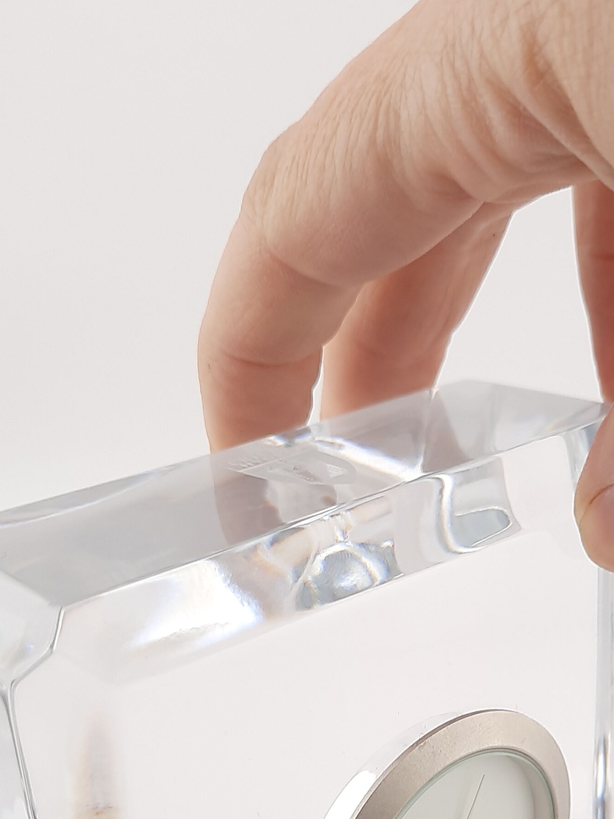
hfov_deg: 25.9
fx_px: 1325
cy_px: 697
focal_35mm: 56
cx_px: 437
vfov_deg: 33.0
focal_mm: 4.6
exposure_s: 1/304
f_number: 2
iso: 32
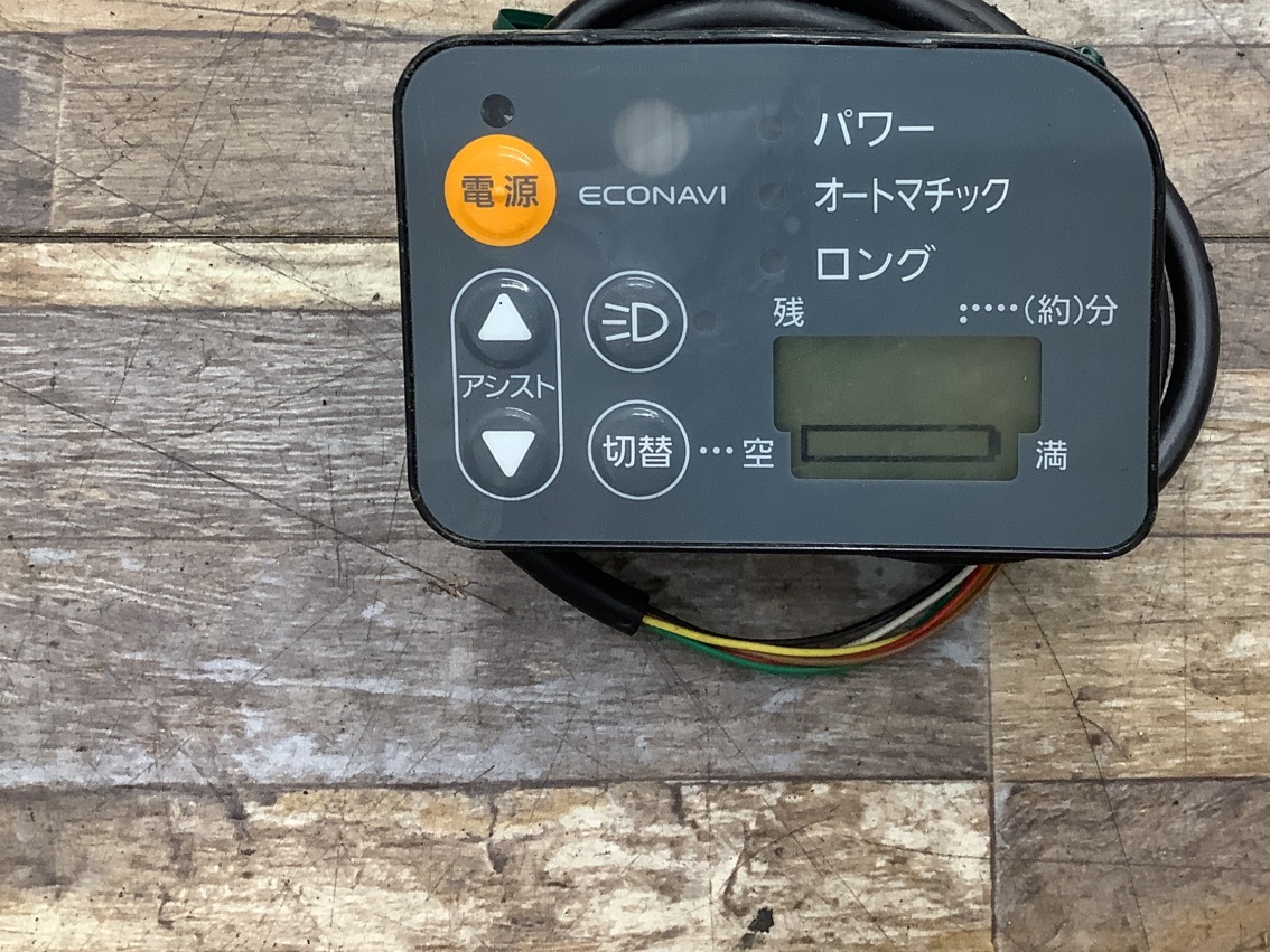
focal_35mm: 45
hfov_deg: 42.0
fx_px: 1651
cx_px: 725
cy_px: 265
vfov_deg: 31.7
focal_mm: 3.3
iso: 125
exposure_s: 1/60
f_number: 2.4
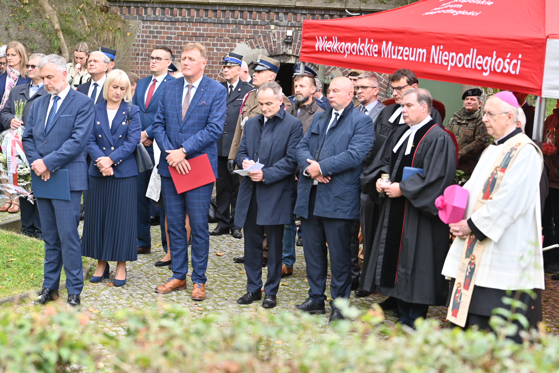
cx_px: 280
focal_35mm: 70
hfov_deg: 28.8
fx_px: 1087
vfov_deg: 19.5
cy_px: 186
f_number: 3.5
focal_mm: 70
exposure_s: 1/125
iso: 100
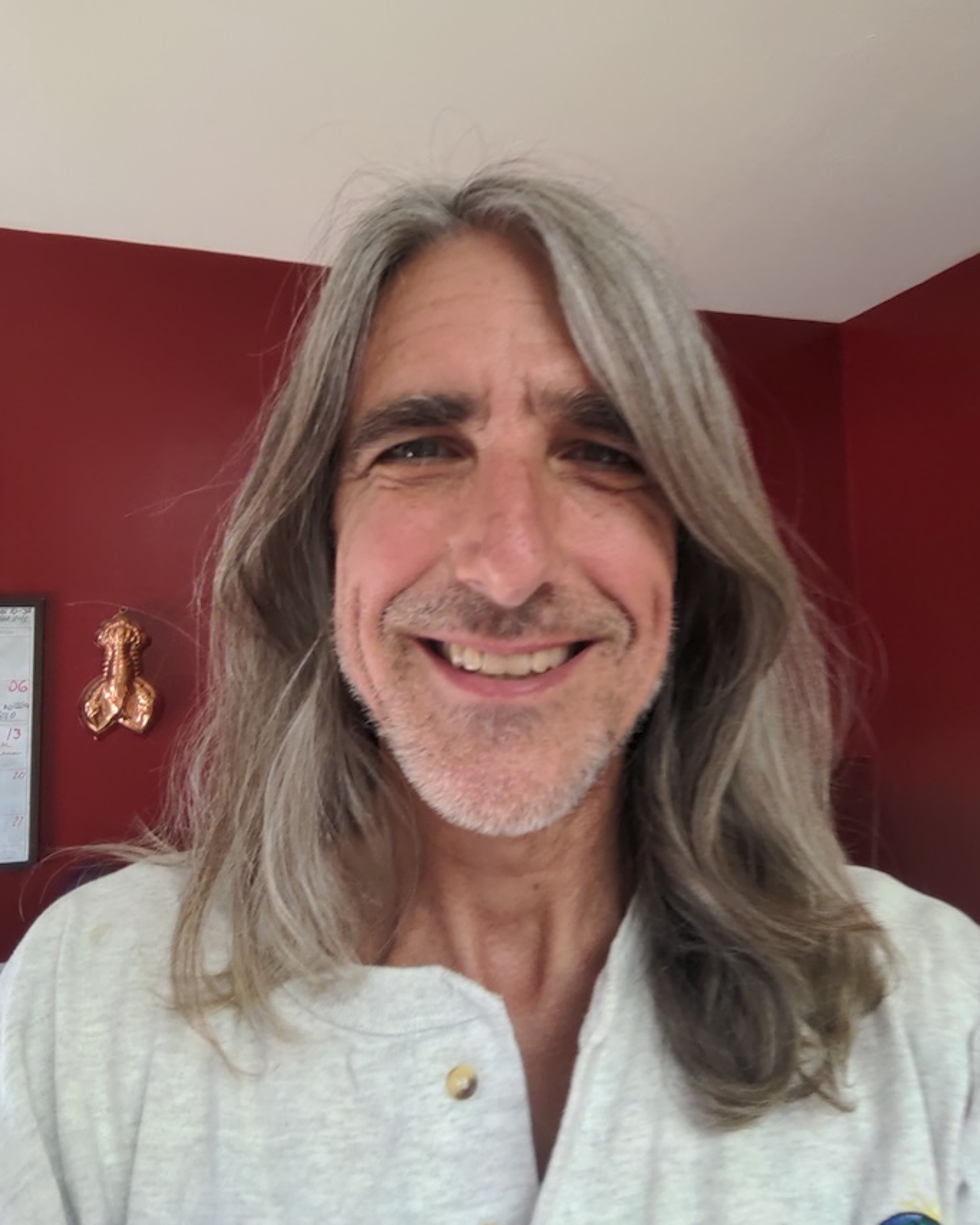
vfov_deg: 92.9
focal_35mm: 16
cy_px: 559
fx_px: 580
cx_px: 496
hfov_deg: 80.4
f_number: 2
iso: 148
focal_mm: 2.51
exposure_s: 1/40
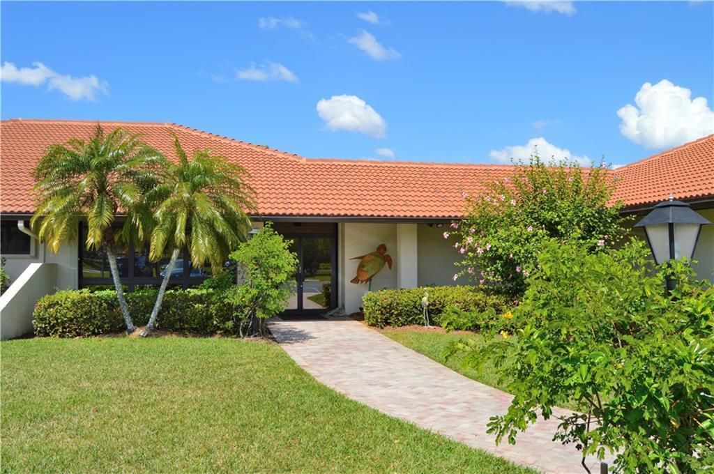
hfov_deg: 57.3
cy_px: 237
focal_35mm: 33
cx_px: 357
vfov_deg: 39.9
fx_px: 654
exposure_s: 1/320
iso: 100
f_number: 9
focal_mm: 22
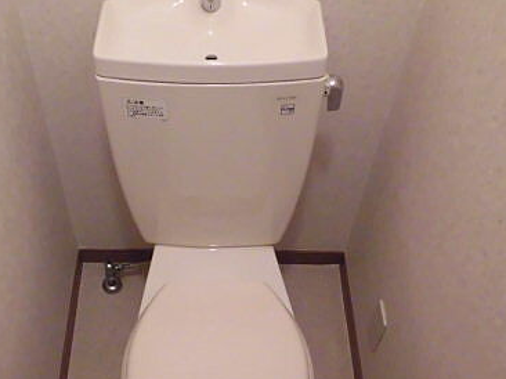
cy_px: 264
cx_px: 207
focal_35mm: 42
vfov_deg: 33.9
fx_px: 614
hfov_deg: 44.6
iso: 800
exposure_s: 1/15
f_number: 3.1
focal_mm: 4.3
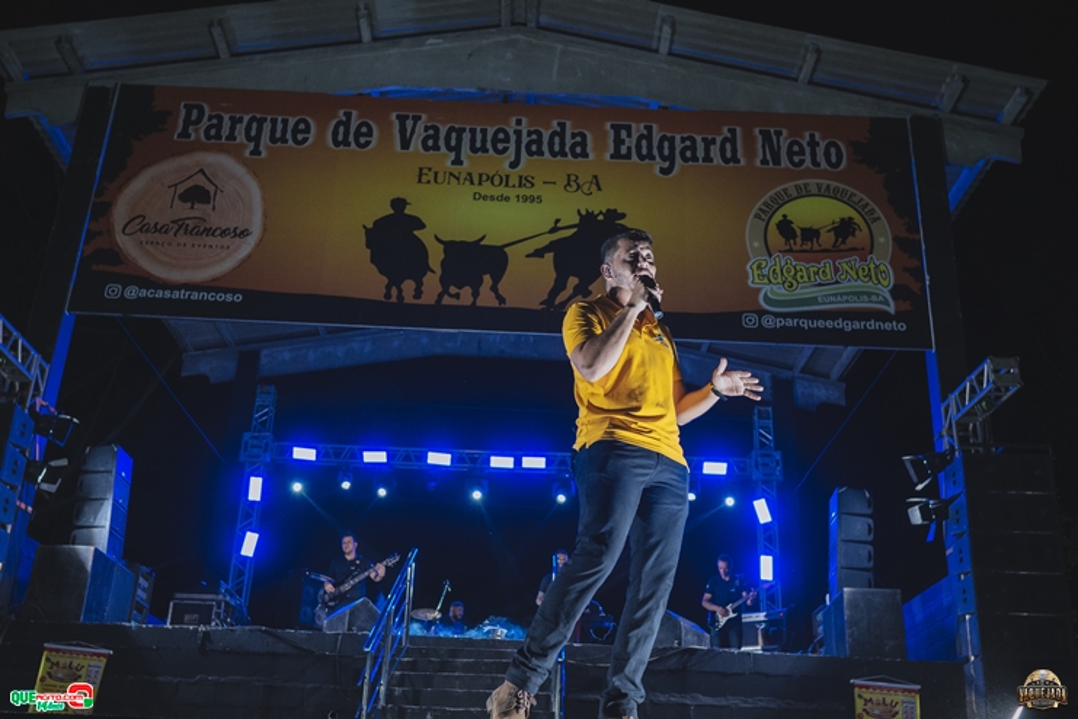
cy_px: 360
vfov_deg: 36.9
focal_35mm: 36
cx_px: 539
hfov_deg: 53.1
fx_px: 1078
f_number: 2.8
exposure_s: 1/320
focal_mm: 24
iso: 2500
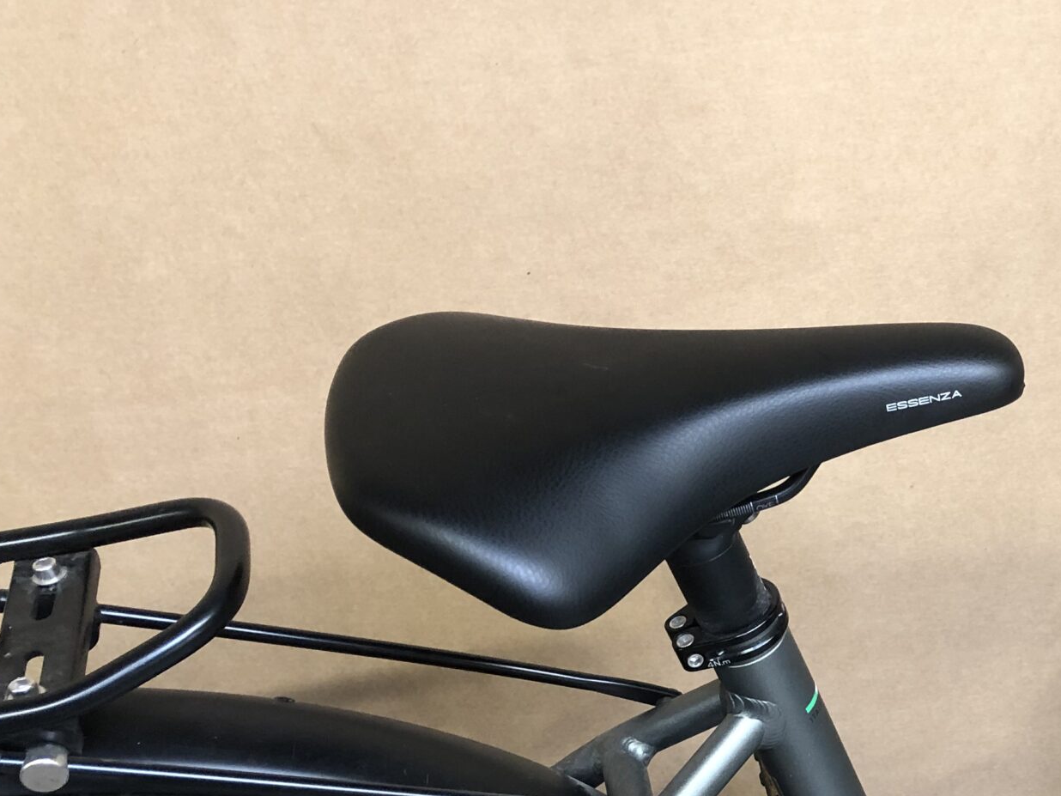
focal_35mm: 58
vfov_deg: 24.8
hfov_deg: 30.6
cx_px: 1087
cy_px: 632
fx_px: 1778
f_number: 1.8
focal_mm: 3.99
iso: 40
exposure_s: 1/15
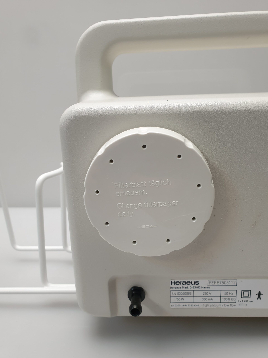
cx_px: 134
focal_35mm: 26
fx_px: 268
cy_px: 179
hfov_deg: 53.1
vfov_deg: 67.3
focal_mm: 4.3
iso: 64
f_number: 2.4
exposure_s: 1/50
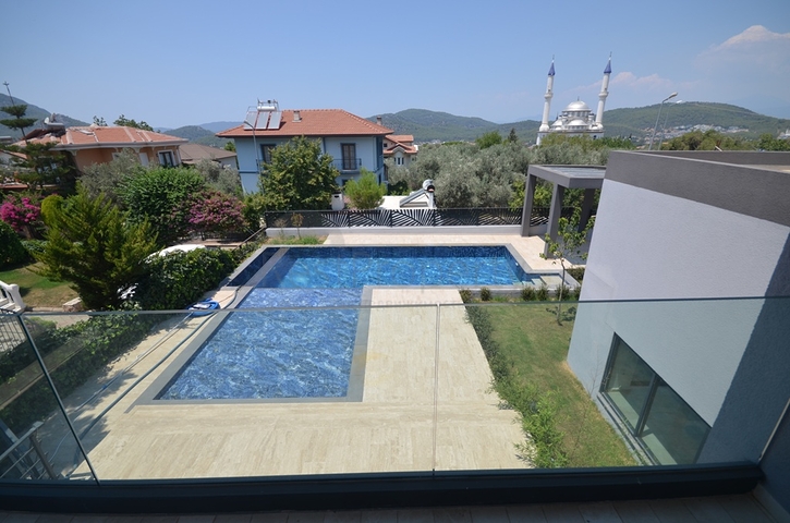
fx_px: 328
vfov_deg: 77.1
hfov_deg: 100.5
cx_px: 395
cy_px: 262
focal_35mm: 15
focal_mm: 10
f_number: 9
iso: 100
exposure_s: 1/320
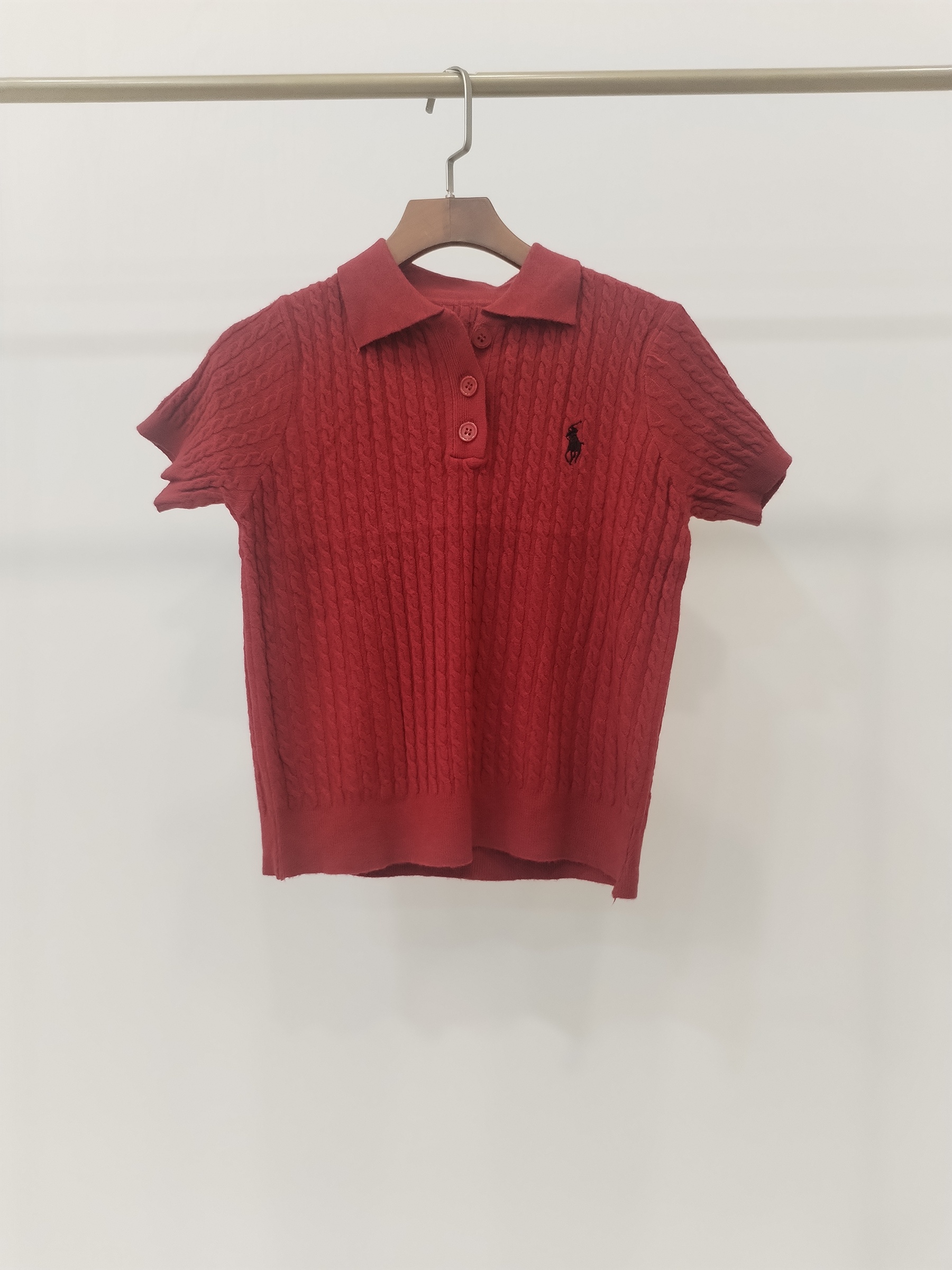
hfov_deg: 48.2
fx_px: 1063
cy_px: 635
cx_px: 476
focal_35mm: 29
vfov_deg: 61.7
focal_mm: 4.75
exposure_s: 1/60
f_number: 1.8
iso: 431
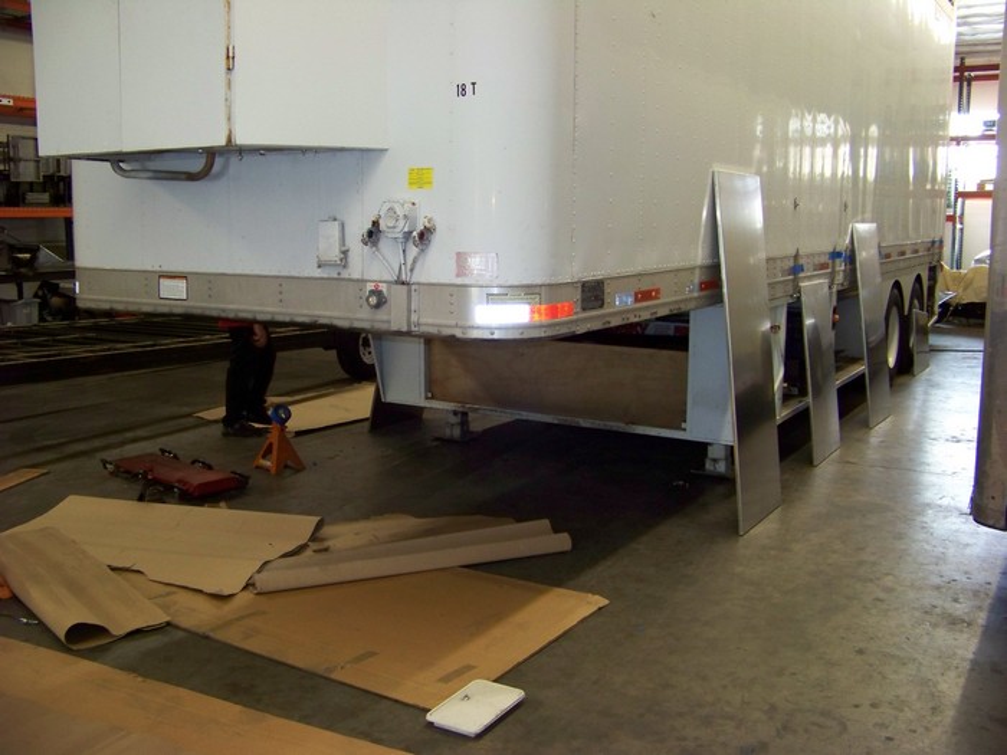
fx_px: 1047
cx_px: 504
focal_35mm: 36
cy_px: 378
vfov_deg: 39.7
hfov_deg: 51.4
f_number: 2.8
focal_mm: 5.85
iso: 200
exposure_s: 1/30
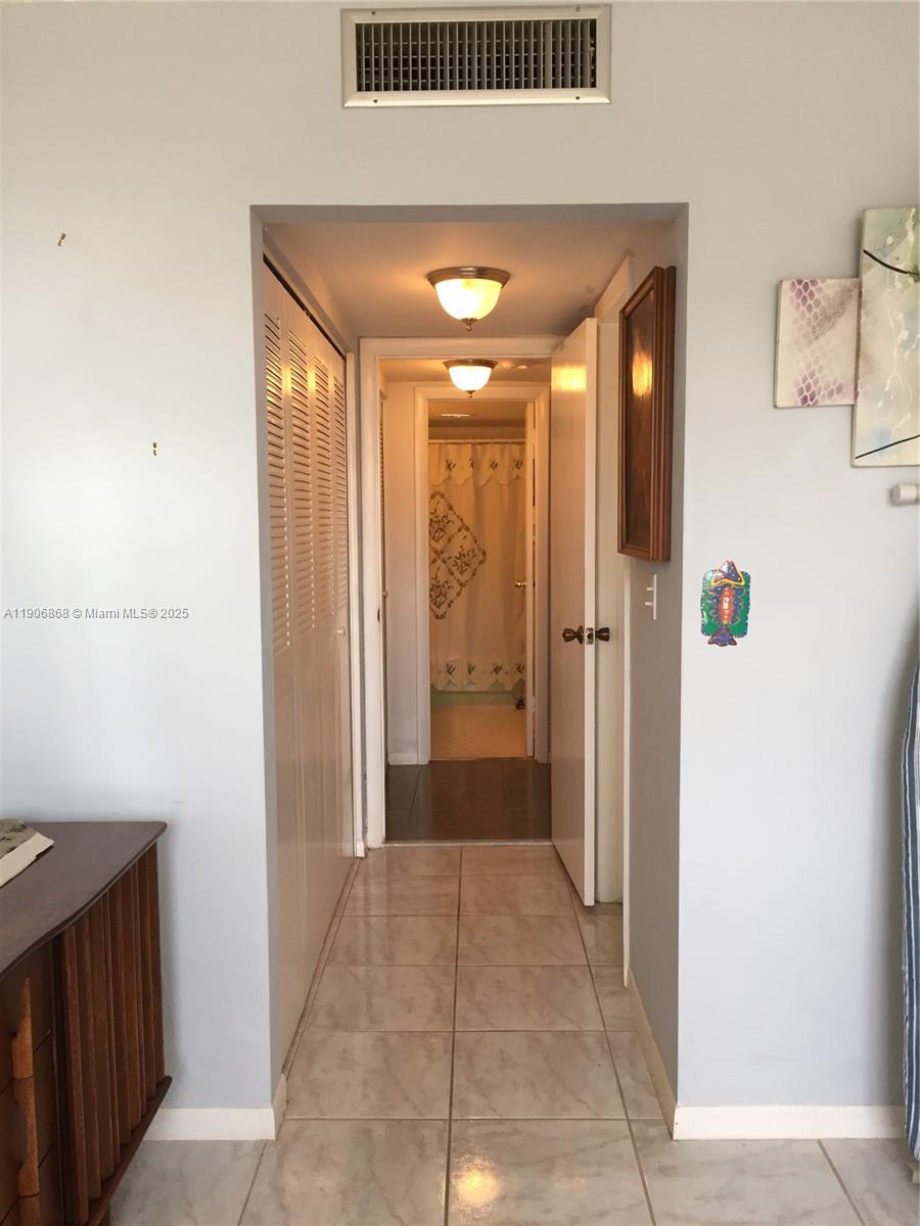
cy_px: 613
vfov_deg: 61.7
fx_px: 1028
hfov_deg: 48.2
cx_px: 460
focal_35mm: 29
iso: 32
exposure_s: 1/40
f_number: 2.2
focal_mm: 4.15
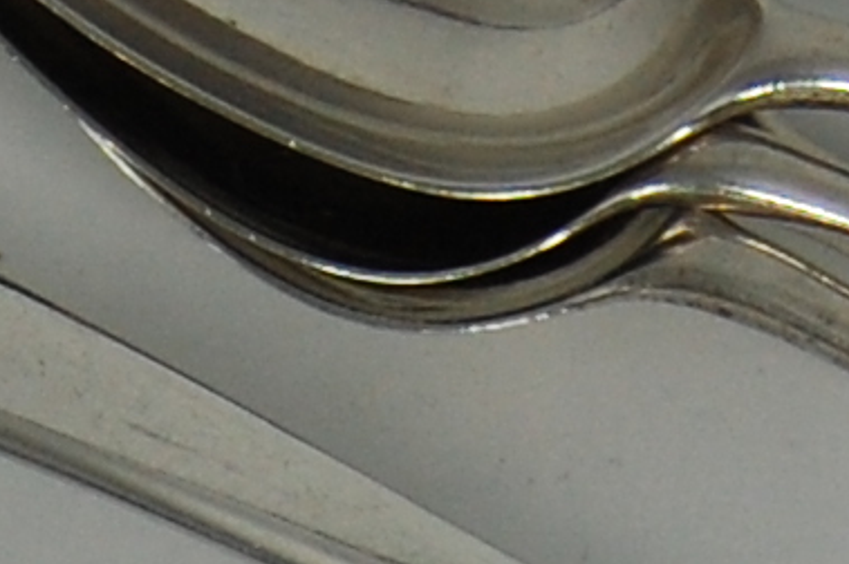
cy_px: 1544
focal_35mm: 357
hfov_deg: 5.8
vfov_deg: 3.8
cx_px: 672
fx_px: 8412
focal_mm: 30
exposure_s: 1/125
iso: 400
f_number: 5.6
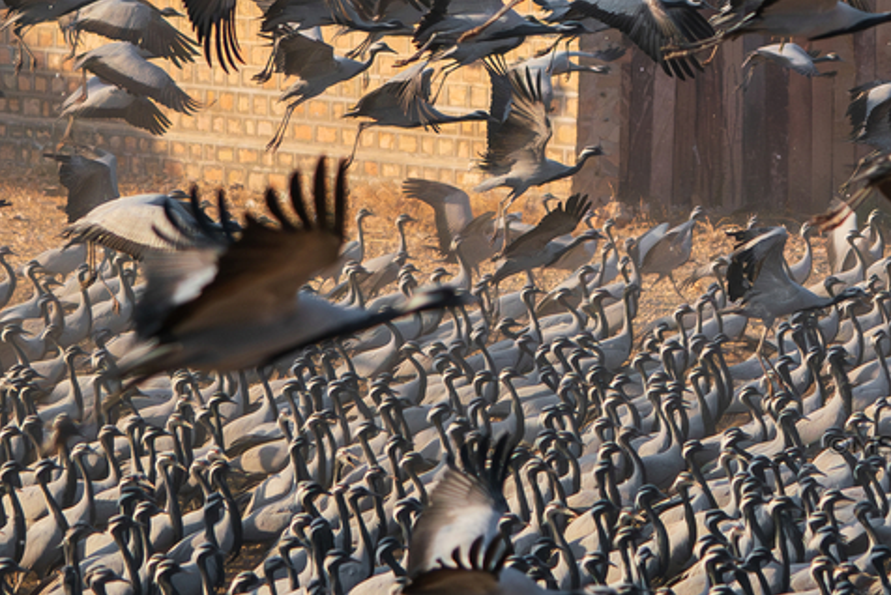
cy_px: -79
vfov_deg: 4.3
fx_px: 7999
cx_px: 696
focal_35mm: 323
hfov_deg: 6.4
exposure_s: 1/12800
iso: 800
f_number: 2.8
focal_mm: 90
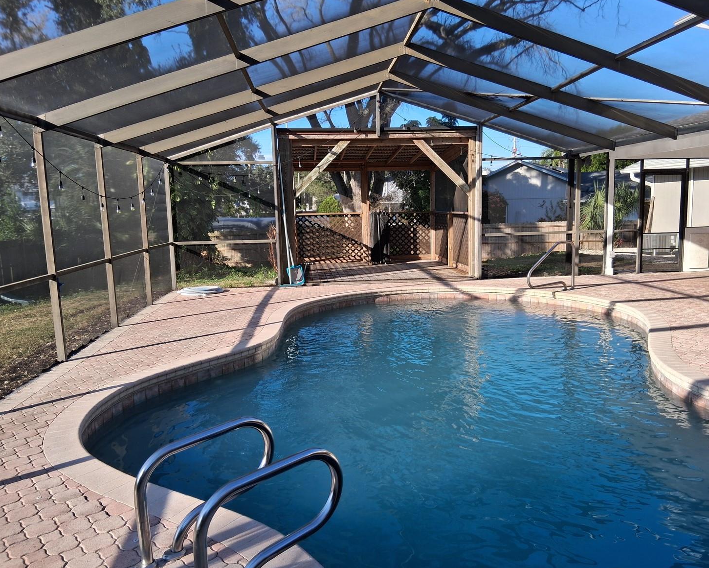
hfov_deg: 62.1
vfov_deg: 51.5
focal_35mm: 28
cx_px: 382
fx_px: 588
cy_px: 282
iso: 25
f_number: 1.8
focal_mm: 3.98
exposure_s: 1/203
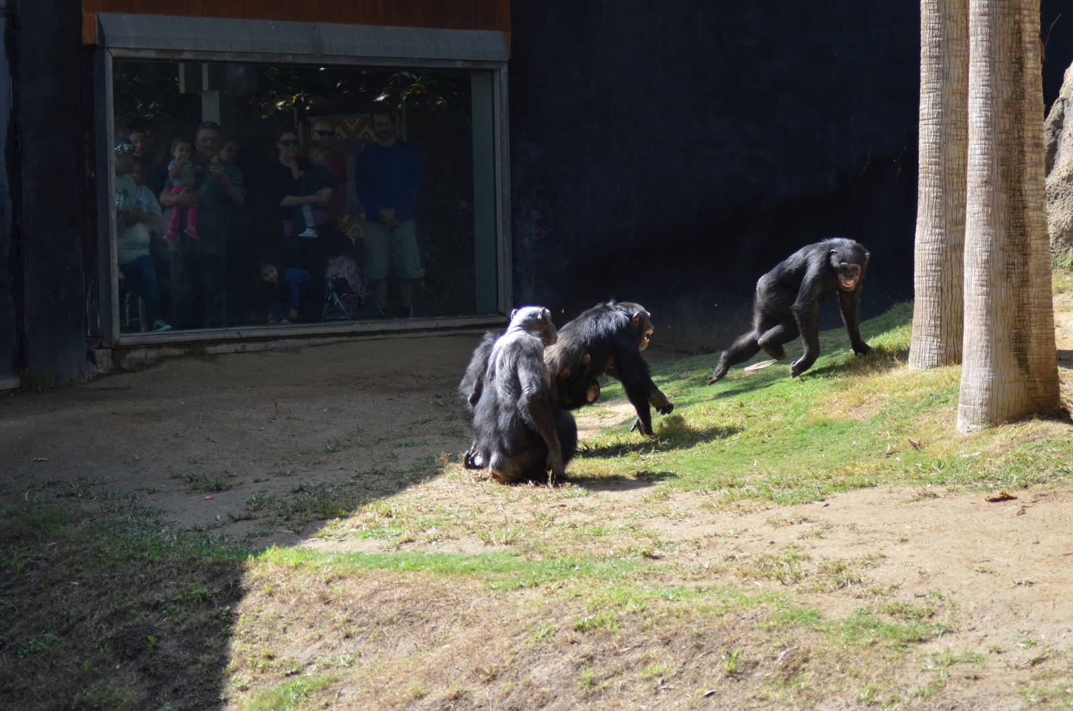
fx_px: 3123
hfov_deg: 19.5
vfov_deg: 13.0
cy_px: 356
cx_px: 536
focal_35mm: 105
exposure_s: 1/1000
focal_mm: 70
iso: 400
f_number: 4
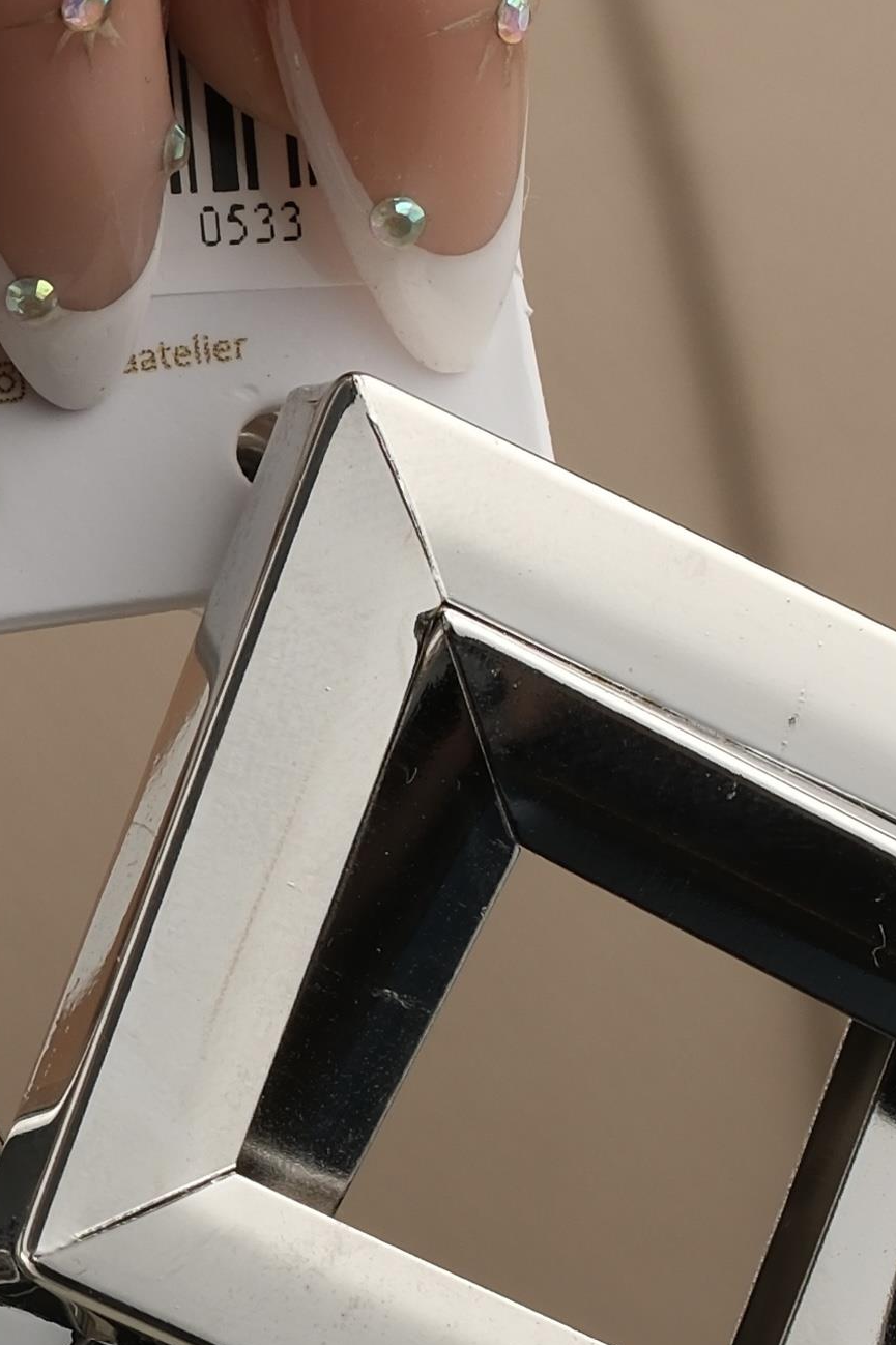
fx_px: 17177
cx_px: -2
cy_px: 1150
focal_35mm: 460
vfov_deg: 4.5
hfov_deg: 3.0
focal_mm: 80
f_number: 9
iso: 160
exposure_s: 1/200
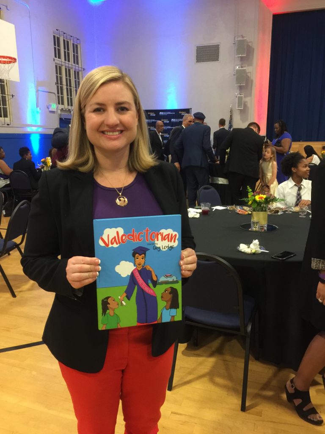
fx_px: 363
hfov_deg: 48.2
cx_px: 162
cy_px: 217
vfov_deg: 61.7
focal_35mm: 29
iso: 125
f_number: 2.2
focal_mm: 4.15
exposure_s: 1/15
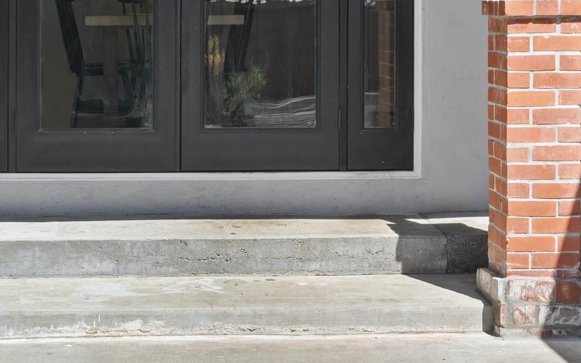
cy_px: 34
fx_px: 1599
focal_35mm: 101
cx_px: 181
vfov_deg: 12.8
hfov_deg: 20.5
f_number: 14
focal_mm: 35
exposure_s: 1/10
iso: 100
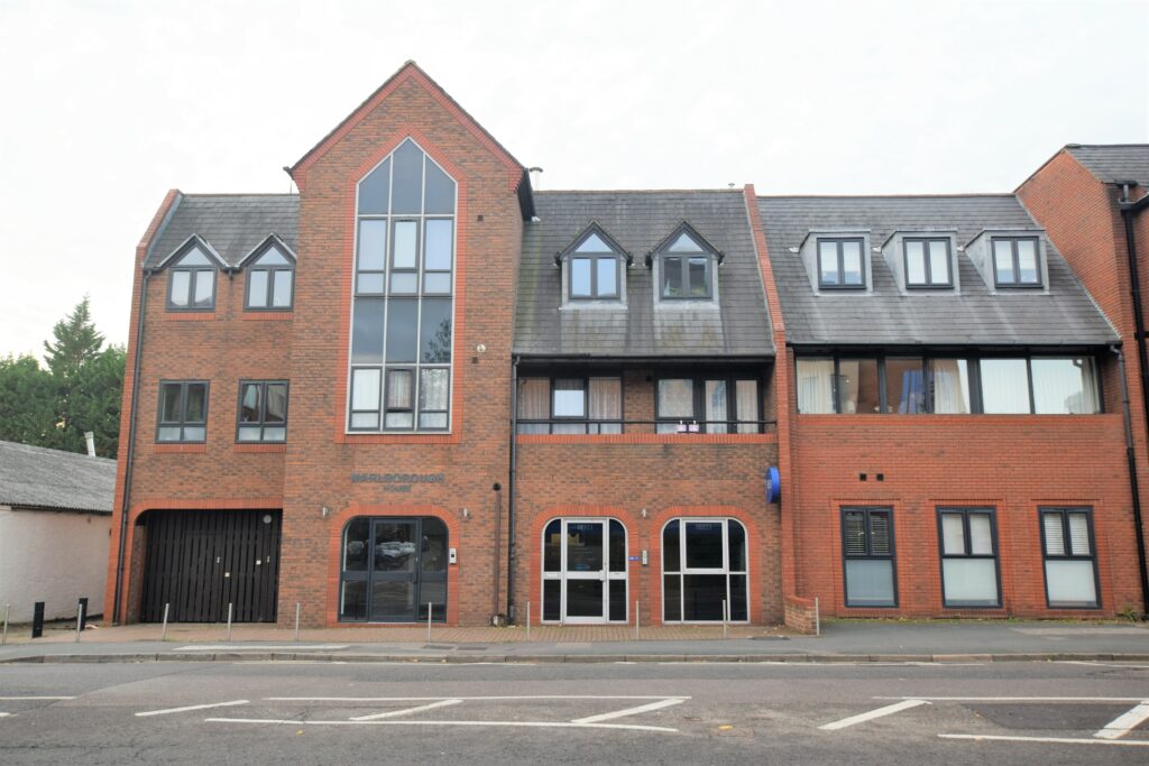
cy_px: 383
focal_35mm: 30
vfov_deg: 43.6
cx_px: 574
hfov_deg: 61.9
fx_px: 958
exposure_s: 1/200
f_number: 7.1
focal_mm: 20
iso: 400
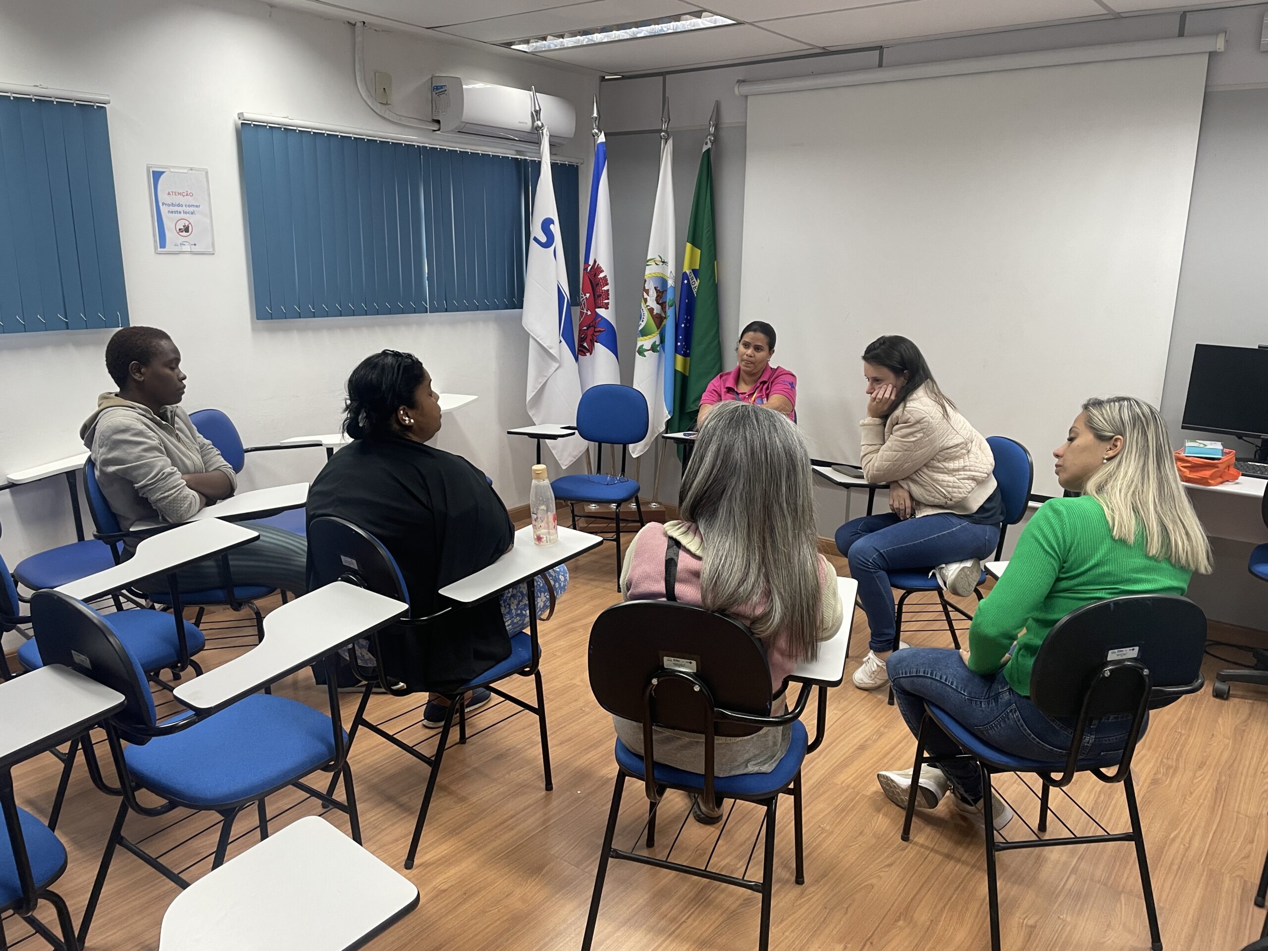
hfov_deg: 67.3
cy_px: 476
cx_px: 634
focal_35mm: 26
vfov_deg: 53.1
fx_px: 952
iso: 100
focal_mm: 4.2
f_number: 1.6
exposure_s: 1/60
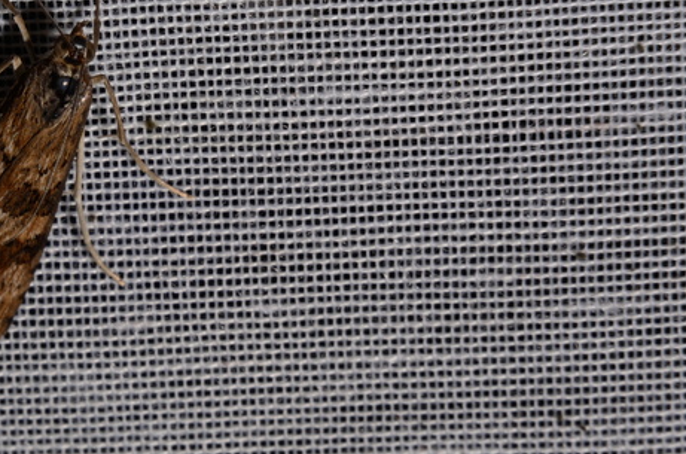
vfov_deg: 6.2
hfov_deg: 9.4
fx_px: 4160
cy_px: 205
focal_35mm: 219
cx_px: 128
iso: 100
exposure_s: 1/60
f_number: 25
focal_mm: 85
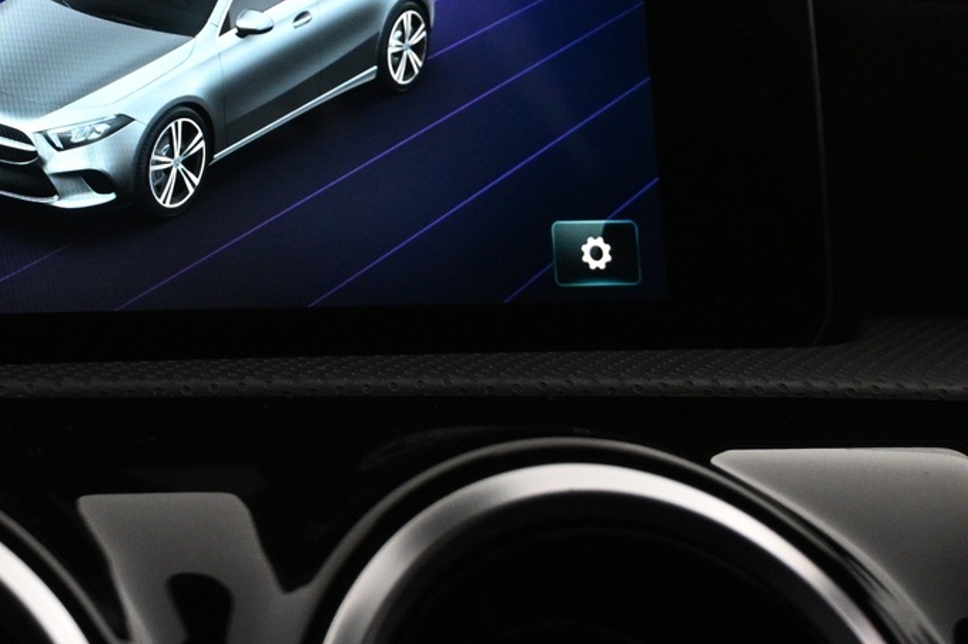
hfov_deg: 25.2
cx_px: -68
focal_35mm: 75
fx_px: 2021
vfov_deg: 17.4
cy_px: -108
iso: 1600
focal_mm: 21
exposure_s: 1/60
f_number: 4
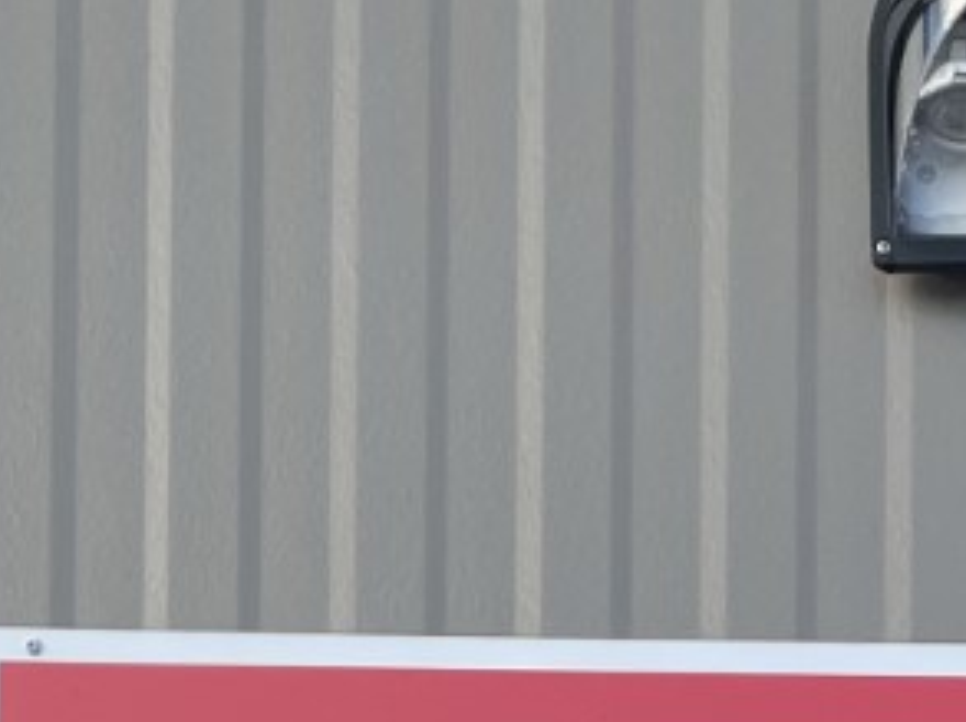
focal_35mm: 128
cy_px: 1609
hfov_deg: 14.9
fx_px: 3568
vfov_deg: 10.3
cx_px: 1134
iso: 32
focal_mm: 4.2
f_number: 1.6
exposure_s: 1/1855
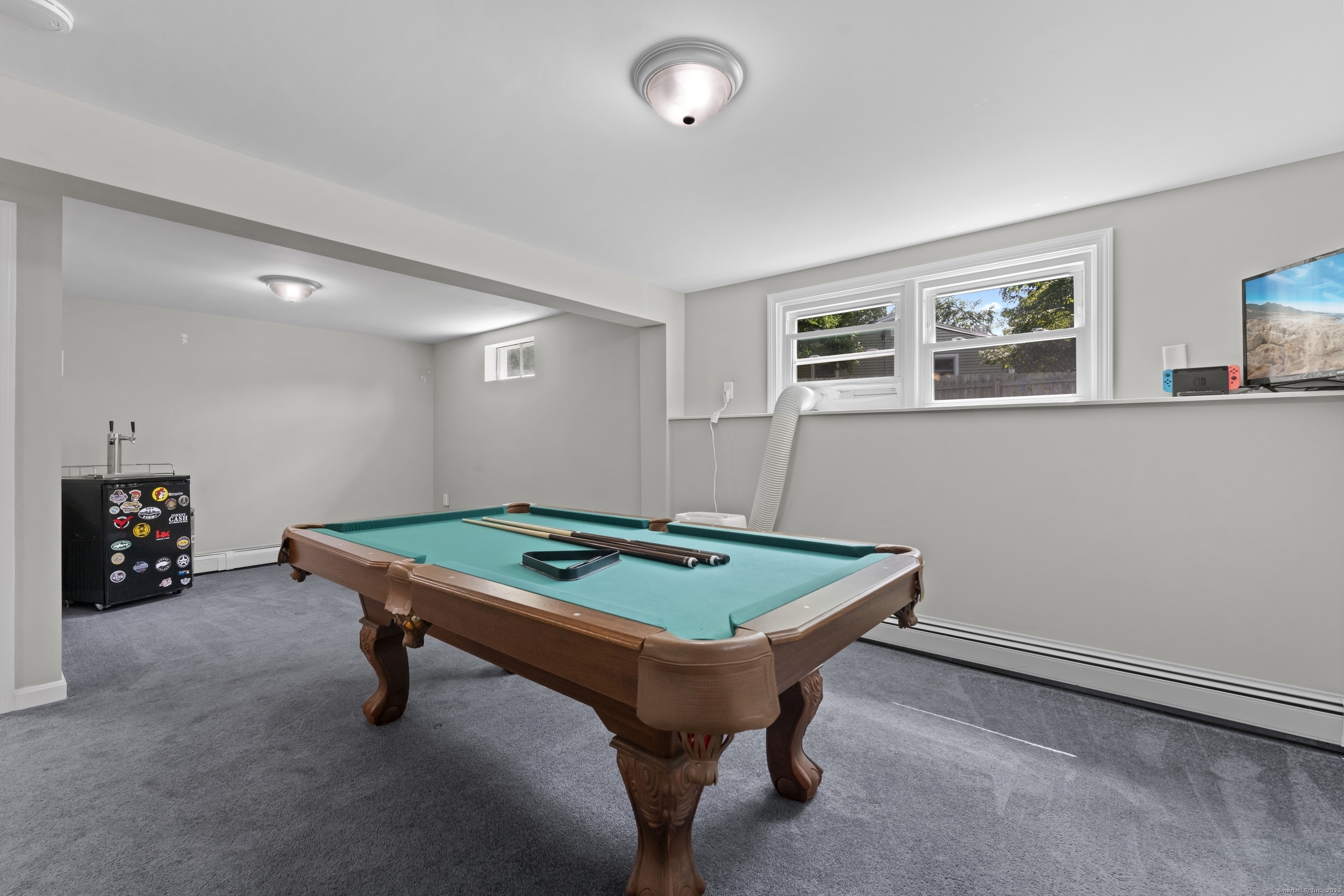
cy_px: 448
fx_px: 560
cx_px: 672
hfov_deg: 100.4
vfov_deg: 77.3
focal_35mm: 15
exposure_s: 1/30
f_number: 9
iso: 4000
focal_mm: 15
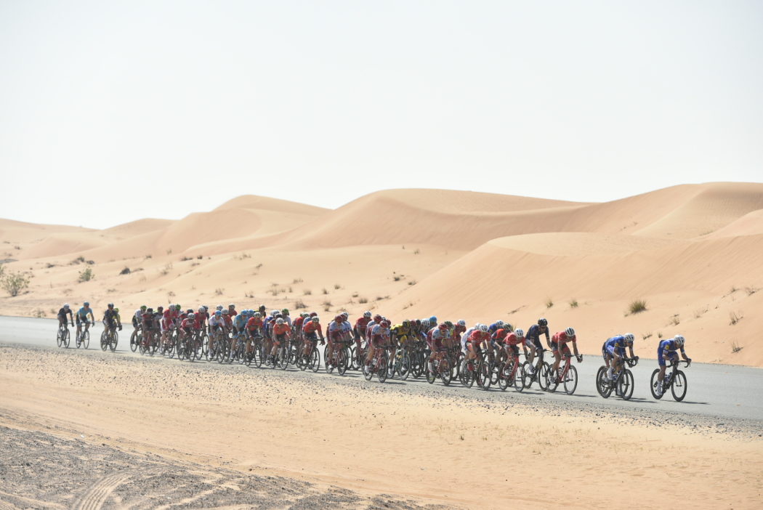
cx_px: 382
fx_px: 2864
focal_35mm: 135
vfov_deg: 10.2
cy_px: 255
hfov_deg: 15.2
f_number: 5.6
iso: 400
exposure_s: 1/3200
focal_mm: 135
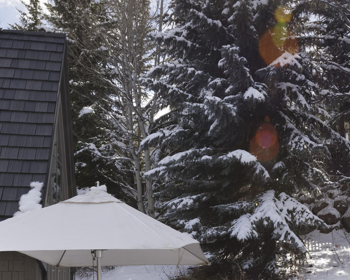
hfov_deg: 33.2
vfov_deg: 26.0
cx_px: 238
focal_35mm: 56
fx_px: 580
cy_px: 264
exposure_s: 1/200
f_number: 7.1
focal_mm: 19
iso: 125
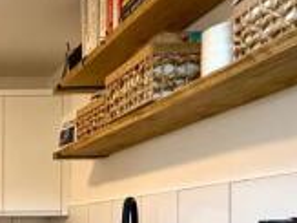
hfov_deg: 29.5
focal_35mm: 50
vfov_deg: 26.8
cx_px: -103
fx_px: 429
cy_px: 242
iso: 200
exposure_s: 1/50
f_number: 2.2
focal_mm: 2.22
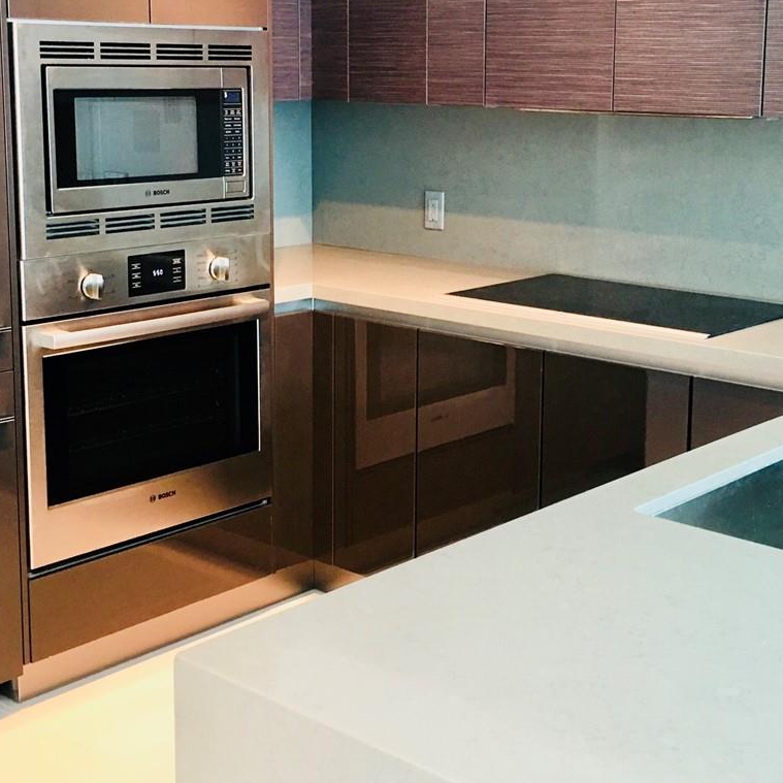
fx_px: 1382
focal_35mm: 54
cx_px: 399
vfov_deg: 31.5
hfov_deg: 31.6
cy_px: 300
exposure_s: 1/15
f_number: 2.2
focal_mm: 4.15
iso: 50
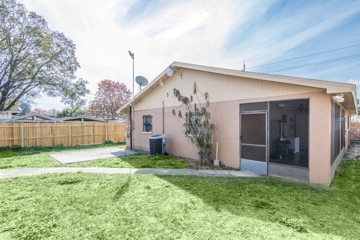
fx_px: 173
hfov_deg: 92.4
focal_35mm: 17
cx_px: 180
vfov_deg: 69.7
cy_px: 120
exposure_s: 1/400
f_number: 11
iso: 640
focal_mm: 11.5
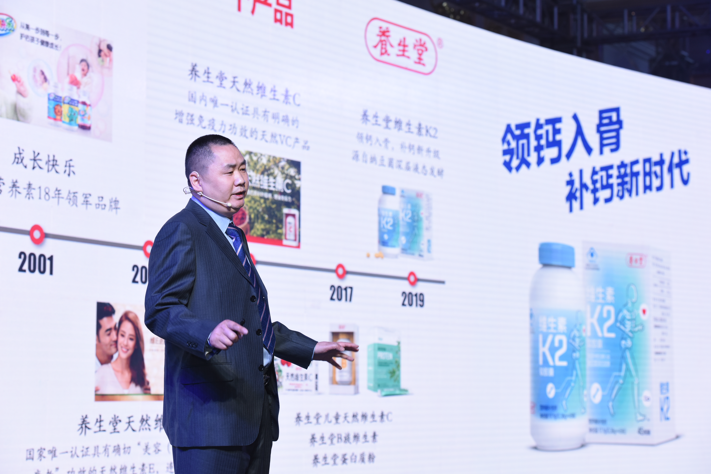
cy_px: 237
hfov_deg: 20.8
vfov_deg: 14.0
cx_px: 356
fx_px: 1935
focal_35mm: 98
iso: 1000
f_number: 6.3
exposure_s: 1/160
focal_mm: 98
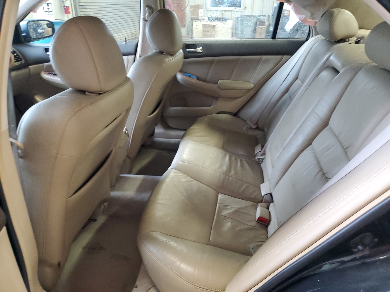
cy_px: 146
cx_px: 195
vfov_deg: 53.1
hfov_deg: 67.3
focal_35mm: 26
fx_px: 293
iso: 312
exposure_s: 1/30
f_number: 1.5
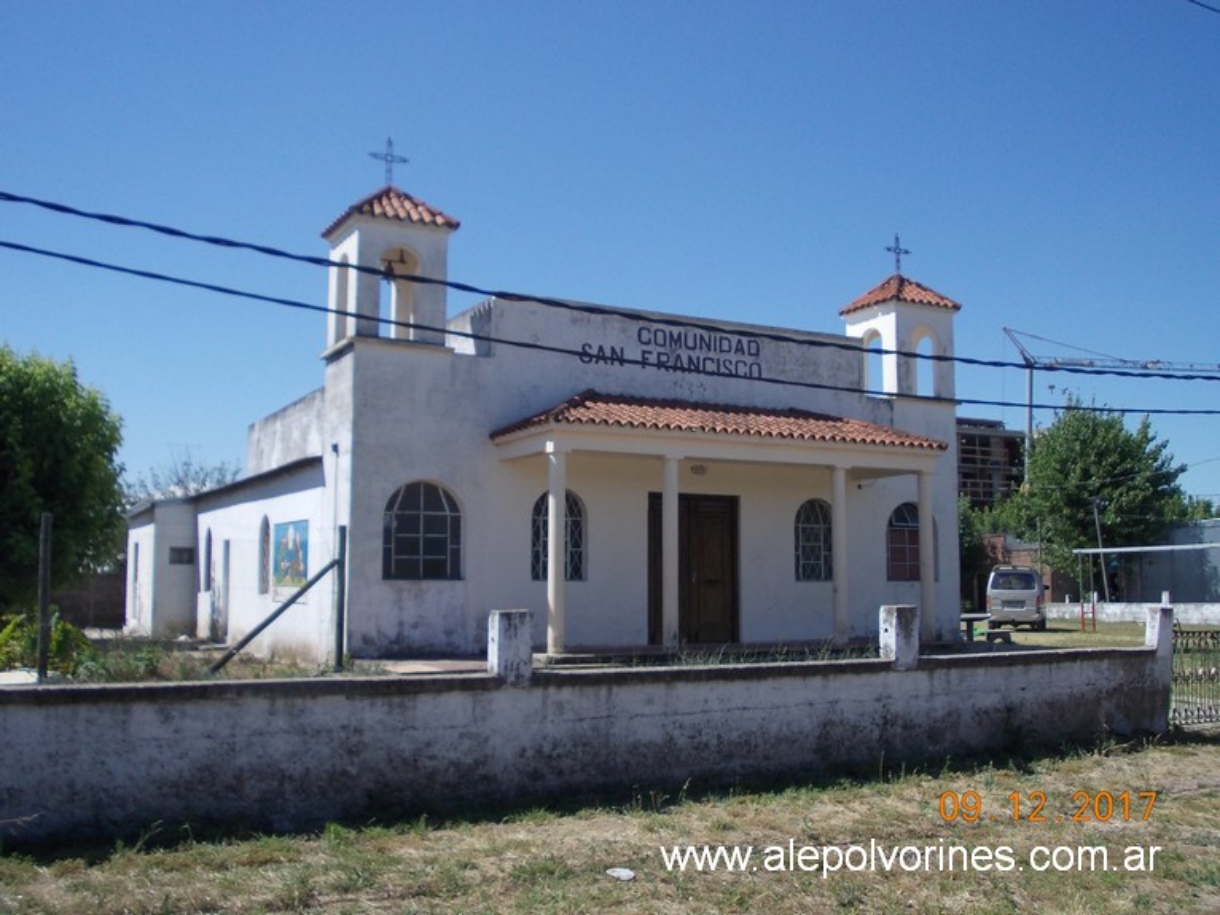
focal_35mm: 38
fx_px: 1339
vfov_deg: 37.7
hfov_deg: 49.0
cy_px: 458
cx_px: 610
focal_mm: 5.3
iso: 80
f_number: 6.2
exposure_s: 1/320
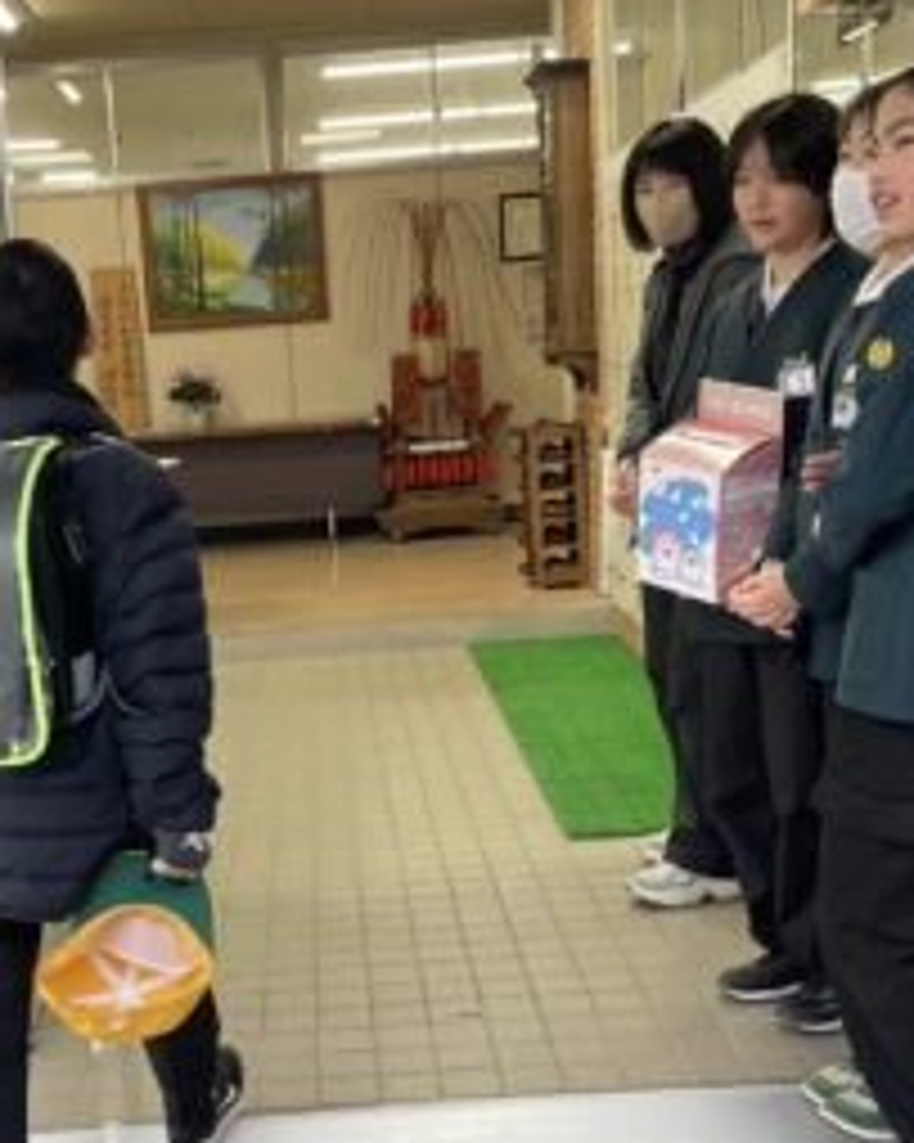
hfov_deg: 30.0
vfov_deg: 37.2
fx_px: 1692
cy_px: 686
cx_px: 311
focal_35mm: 50
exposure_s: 1/118
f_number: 1.6
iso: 125
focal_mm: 4.2
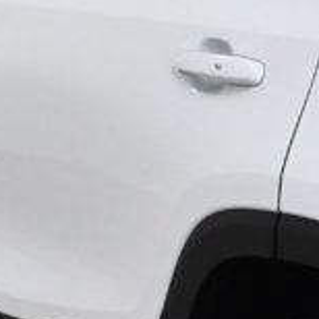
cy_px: 257
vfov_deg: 10.3
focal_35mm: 170
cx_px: 551
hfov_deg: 9.8
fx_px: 1772
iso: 2500
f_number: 9
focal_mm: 20
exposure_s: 1/320
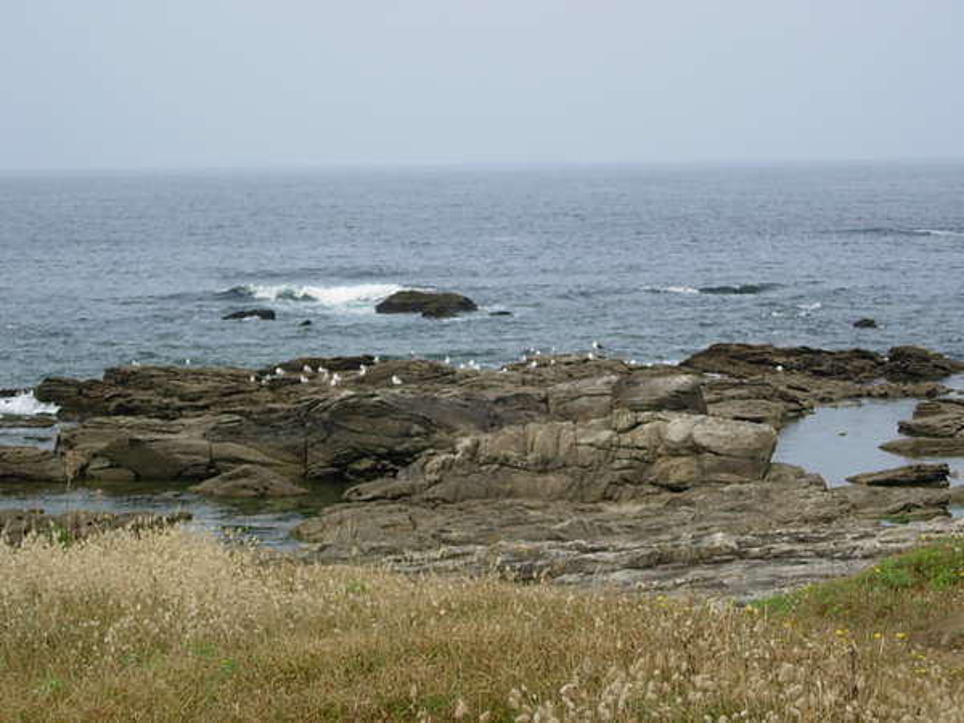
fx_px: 3147
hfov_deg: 17.4
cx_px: 482
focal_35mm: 113
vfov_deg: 13.1
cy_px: 362
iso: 64
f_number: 4.9
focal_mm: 23.4
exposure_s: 1/430
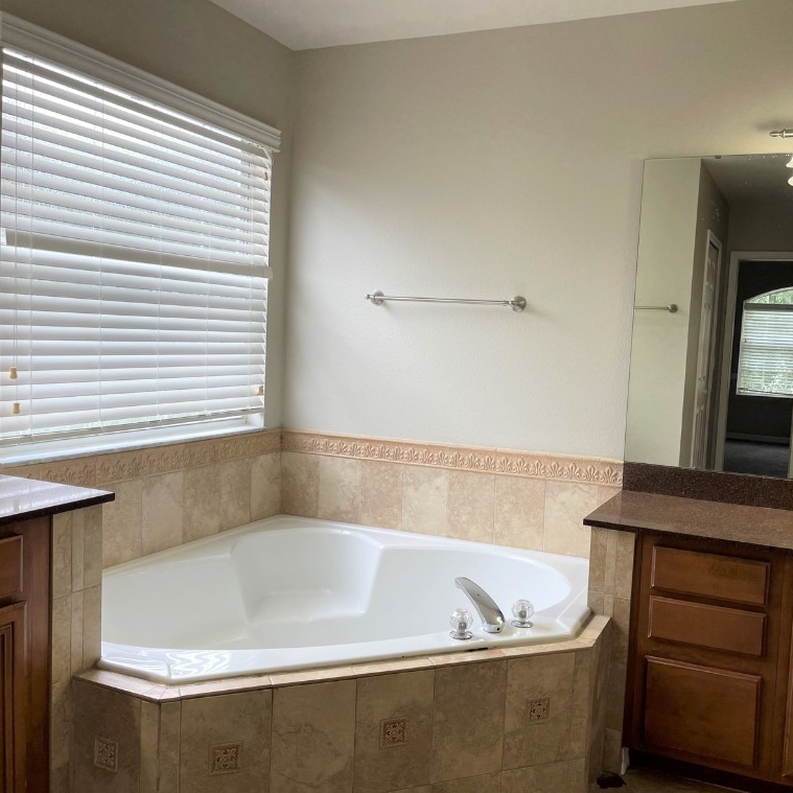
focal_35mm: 31
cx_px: 447
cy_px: 393
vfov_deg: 52.5
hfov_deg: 52.4
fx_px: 803
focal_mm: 5.1
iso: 32
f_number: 1.6
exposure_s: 1/168
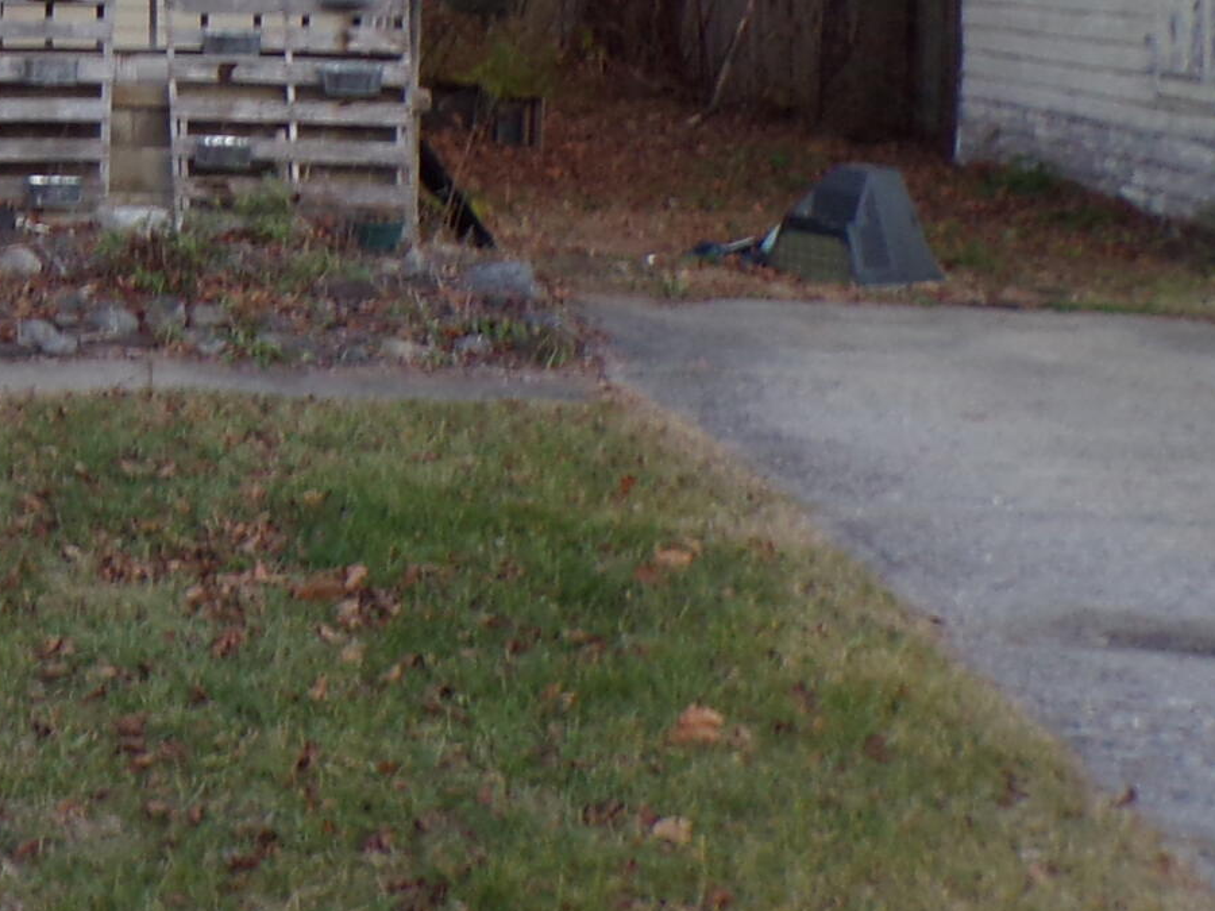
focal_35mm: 80
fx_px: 2808
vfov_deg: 18.2
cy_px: 147
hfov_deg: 22.4
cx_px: -263
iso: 100
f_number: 3
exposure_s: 1/56
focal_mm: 4.3
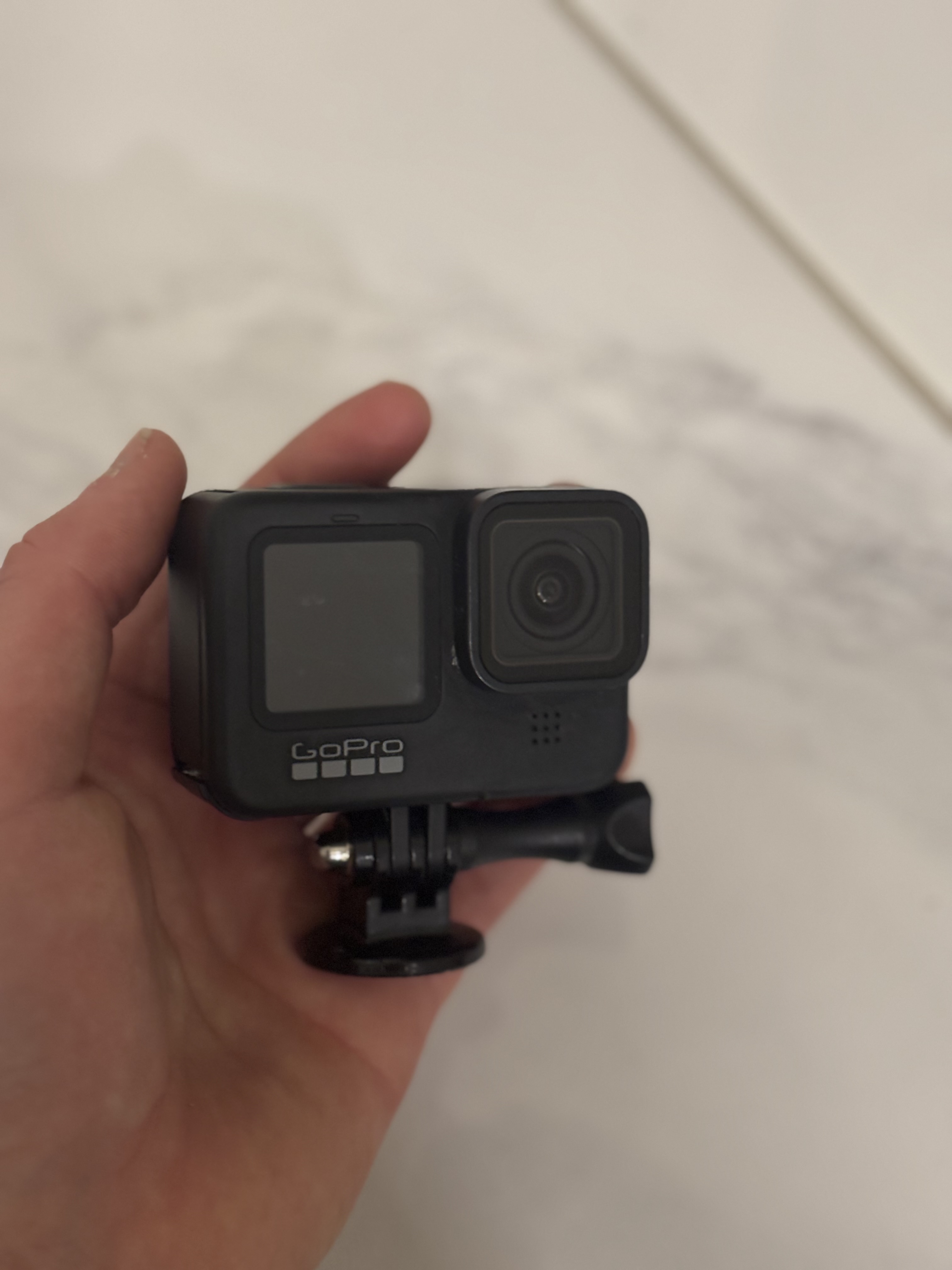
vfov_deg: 36.8
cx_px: 476
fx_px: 1907
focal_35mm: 52
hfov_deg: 28.0
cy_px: 635
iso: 250
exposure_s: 1/25
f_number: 1.6
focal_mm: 5.96
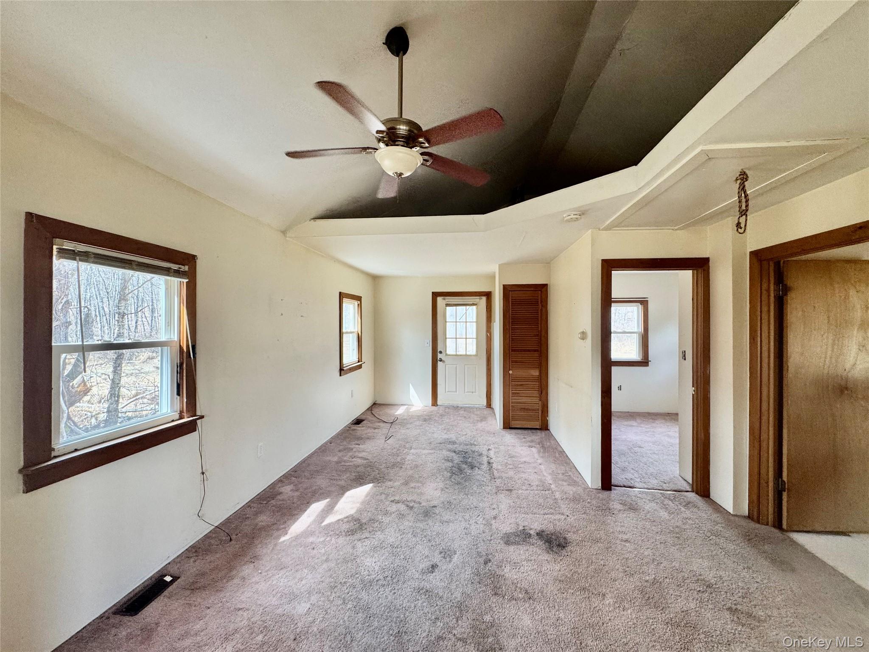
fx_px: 351
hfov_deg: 102.1
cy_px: 326
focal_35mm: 14
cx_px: 434
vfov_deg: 85.7
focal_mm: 2.22
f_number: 2.2
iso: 160
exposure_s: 1/120
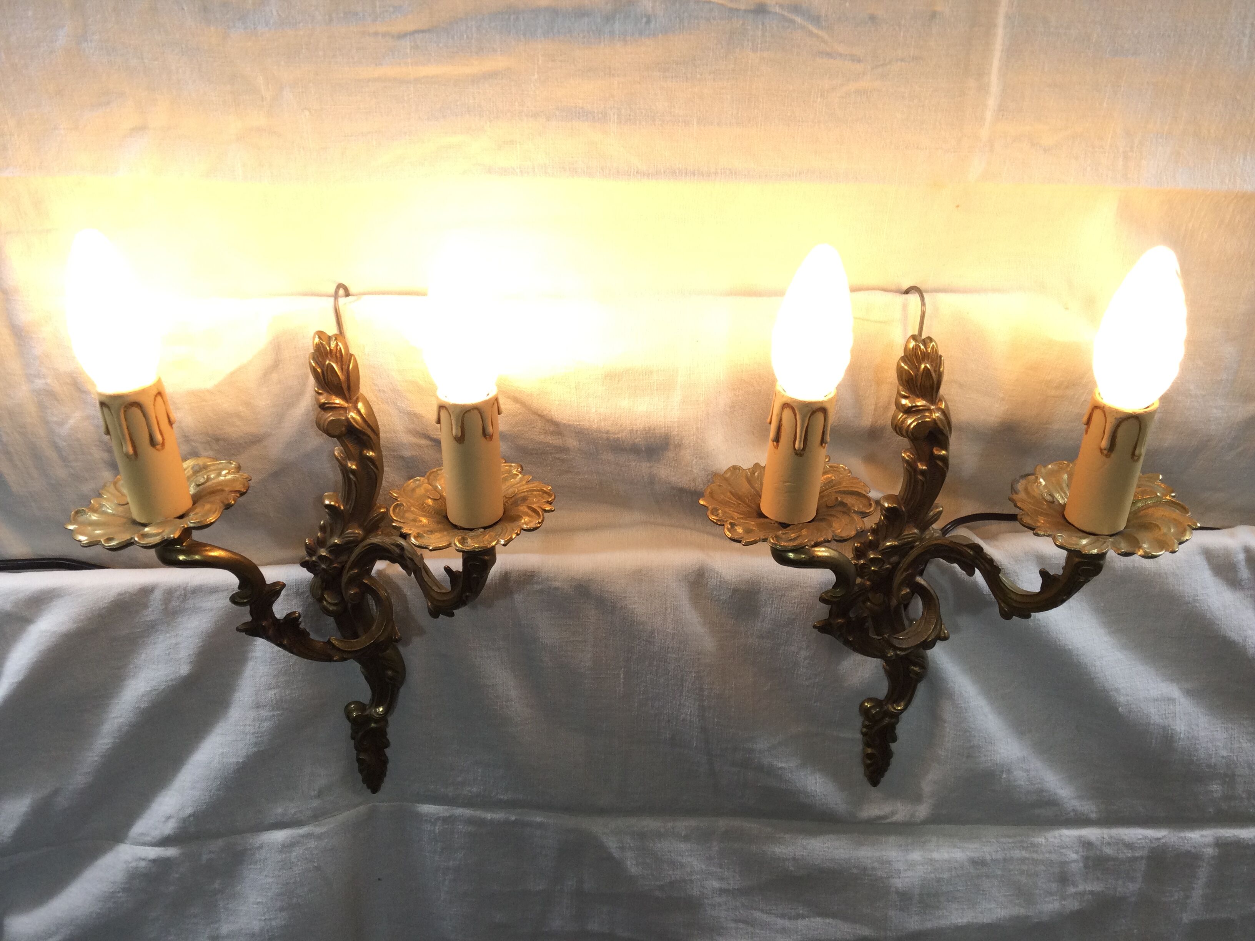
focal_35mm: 31
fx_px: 1124
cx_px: 628
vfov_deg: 45.4
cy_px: 470
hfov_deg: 58.4
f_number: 2.4
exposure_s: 1/100
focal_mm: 3.3
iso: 40
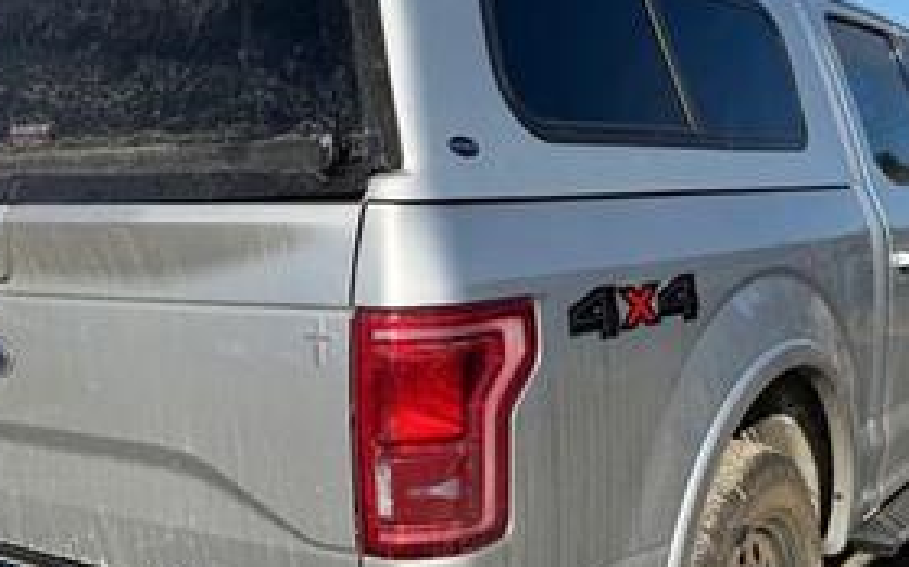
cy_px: 342
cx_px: 407
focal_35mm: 46
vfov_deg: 27.9
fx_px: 1139
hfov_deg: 43.5
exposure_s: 1/5348
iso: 80
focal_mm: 6.76
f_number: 1.78
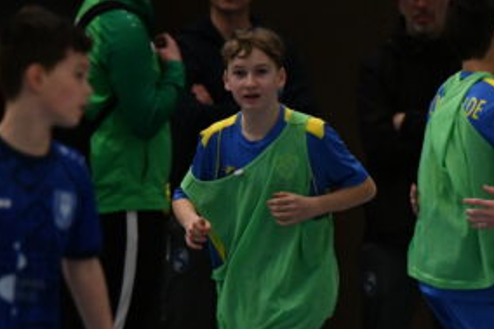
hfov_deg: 2.9
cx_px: 405
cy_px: 218
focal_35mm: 722
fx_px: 9901
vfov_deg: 1.9
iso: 5000
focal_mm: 200
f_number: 2.8
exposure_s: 1/1250
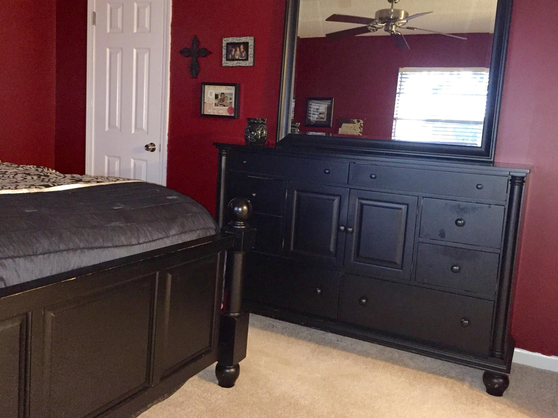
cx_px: 274
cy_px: 189
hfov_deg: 55.3
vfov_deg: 42.9
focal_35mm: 33
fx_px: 532
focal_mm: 4.15
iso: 500
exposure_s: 1/16
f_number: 2.2
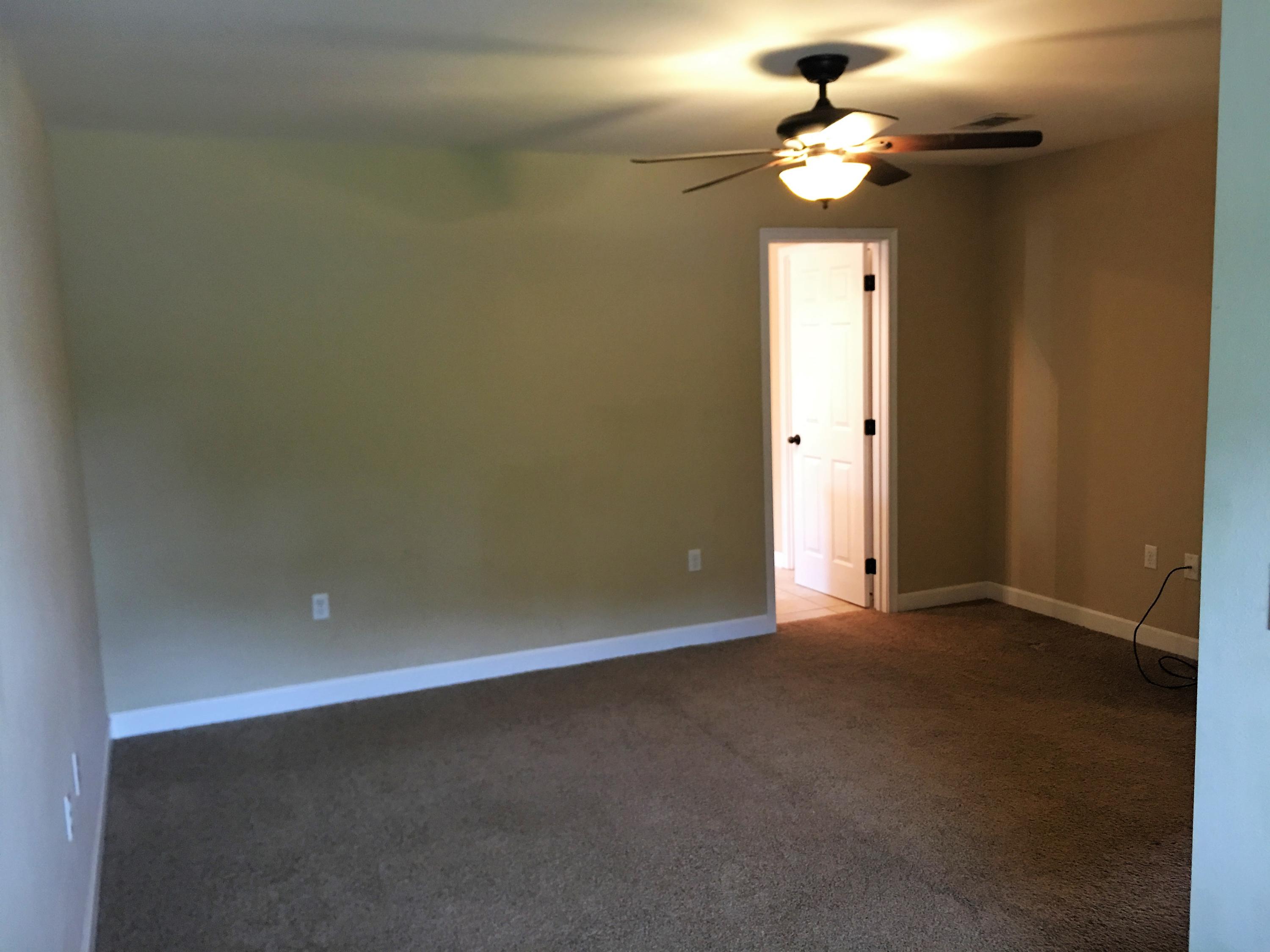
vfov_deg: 48.2
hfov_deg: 61.7
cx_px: 635
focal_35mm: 29
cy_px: 476
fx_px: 1064
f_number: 2.2
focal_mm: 4.15
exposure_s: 1/15
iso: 80
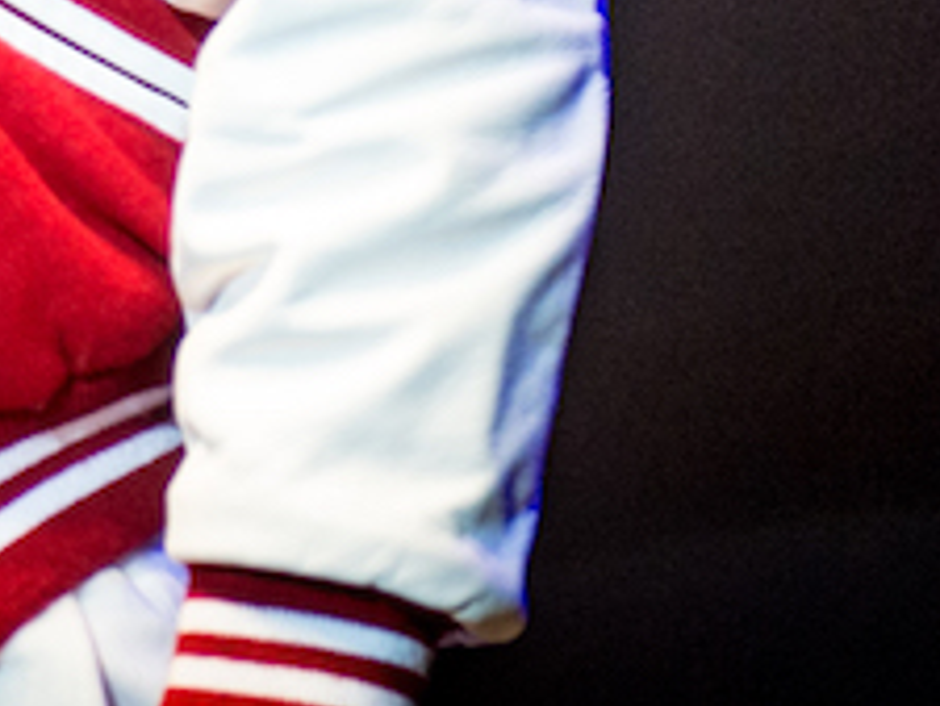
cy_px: -589
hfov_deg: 6.5
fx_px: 8124
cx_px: -422
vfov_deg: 4.9
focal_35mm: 299
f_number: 3.2
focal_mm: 70
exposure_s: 1/1250
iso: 1250
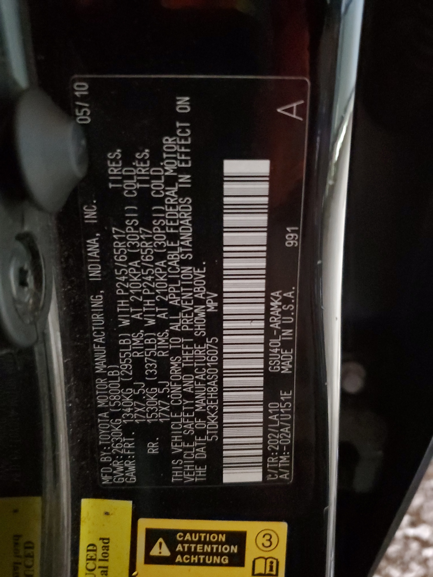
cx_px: 216
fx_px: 434
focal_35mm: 26
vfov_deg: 67.3
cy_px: 288
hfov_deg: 53.1
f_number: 1.5
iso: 977
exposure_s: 1/5
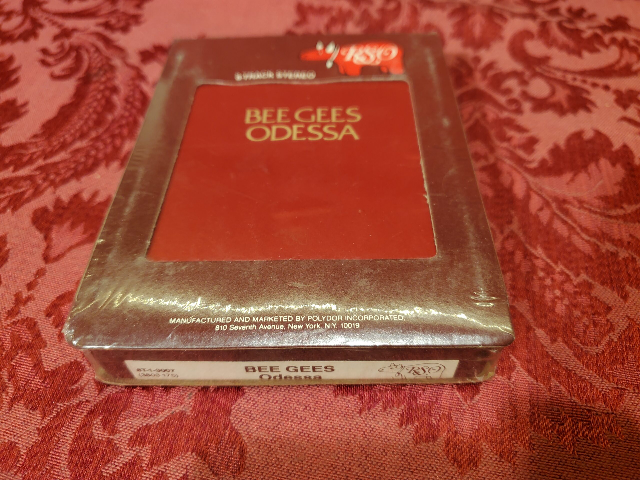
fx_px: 481
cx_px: 320
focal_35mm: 26
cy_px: 240
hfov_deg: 67.3
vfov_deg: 53.1
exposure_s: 1/120
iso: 80
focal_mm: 4.3
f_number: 1.5
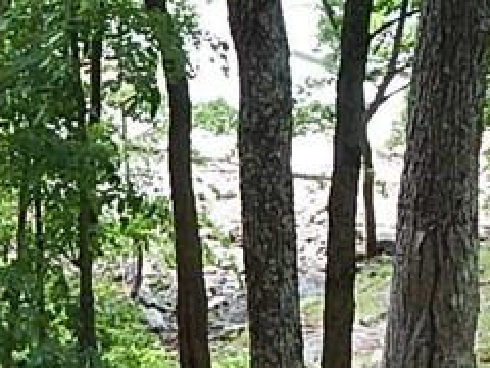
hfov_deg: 20.3
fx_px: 1331
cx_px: 14
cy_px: -114
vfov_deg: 15.0
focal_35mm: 94
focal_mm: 4
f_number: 3
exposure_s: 1/30
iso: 180
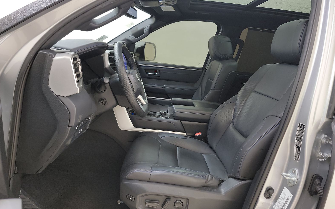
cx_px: 170
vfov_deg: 47.6
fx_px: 237
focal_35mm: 26
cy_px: 100
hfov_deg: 70.4
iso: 226
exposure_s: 1/59
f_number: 1.8
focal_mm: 6.7
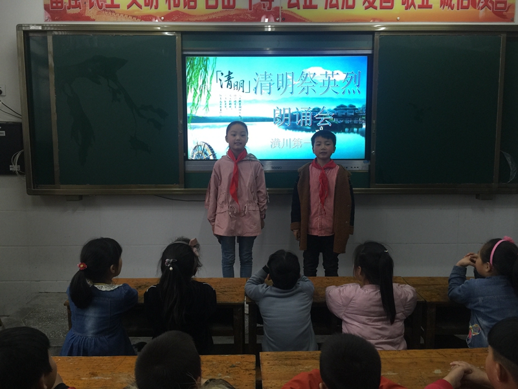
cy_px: 194
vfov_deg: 48.2
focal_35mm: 29
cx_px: 259
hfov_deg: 61.7
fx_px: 434
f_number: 2.2
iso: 32
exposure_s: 1/15
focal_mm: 4.15
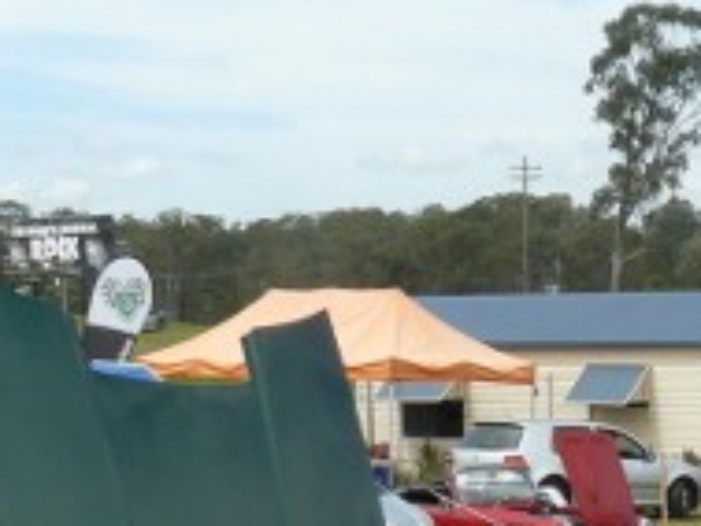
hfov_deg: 15.2
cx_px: 964
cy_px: 682
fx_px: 2472
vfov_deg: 11.8
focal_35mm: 122
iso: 100
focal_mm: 6
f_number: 5.6
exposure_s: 1/320
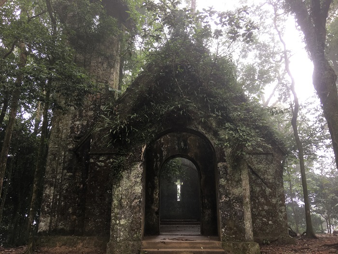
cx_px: 169
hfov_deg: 61.7
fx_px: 283
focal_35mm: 29
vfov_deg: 48.2
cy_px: 127
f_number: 2.2
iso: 32
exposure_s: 1/50
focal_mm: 4.15
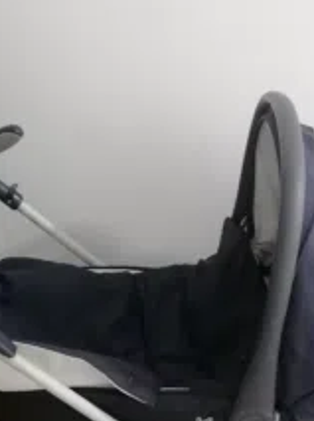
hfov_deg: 22.8
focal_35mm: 64
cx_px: 211
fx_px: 776
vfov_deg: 29.4
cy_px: 356
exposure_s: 1/30
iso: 640
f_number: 1.8
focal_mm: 5.3
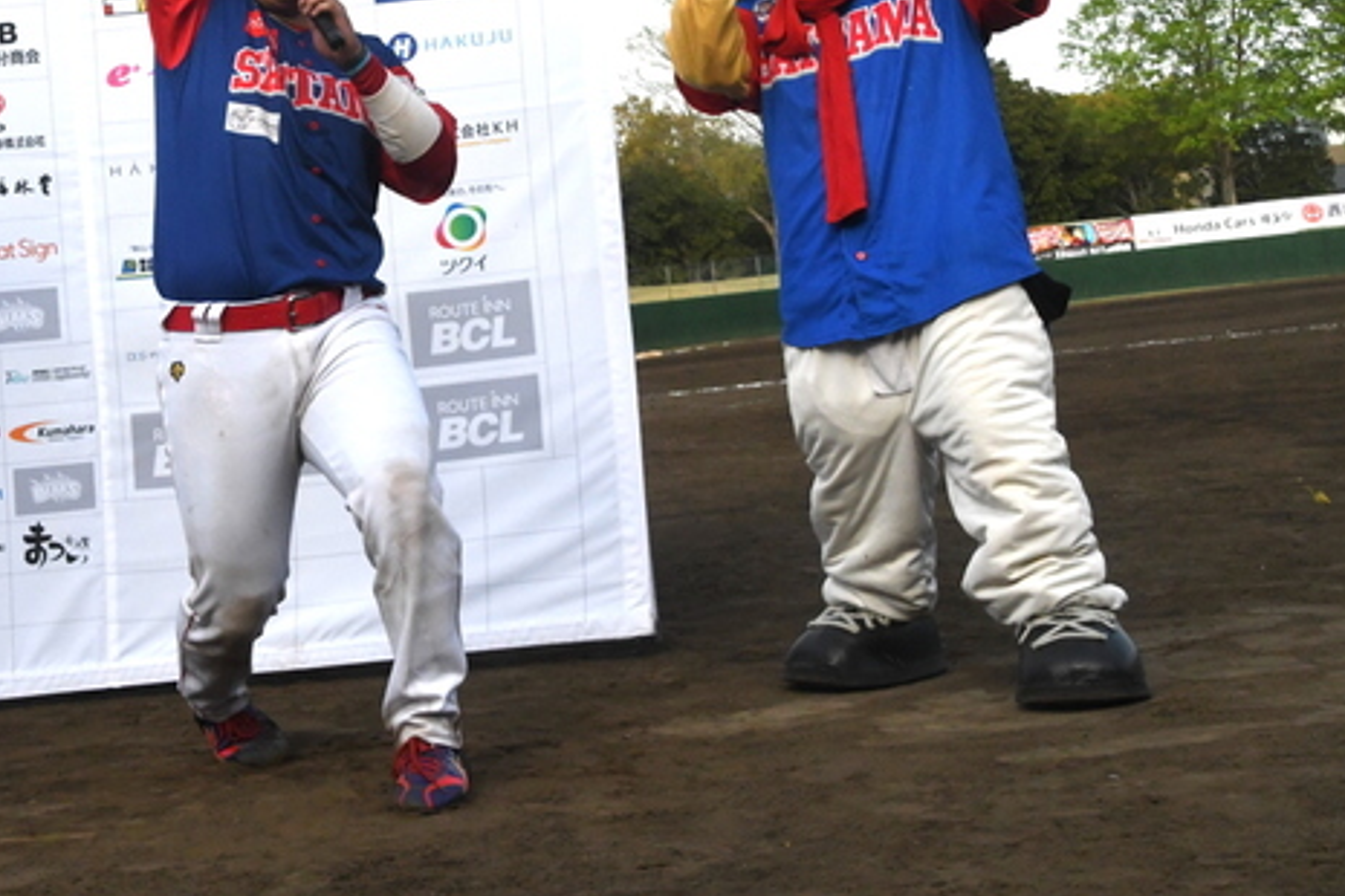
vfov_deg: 15.8
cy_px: 191
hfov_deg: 23.3
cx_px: 255
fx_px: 3206
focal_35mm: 86
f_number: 20
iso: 2500
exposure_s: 1/1600
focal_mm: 35
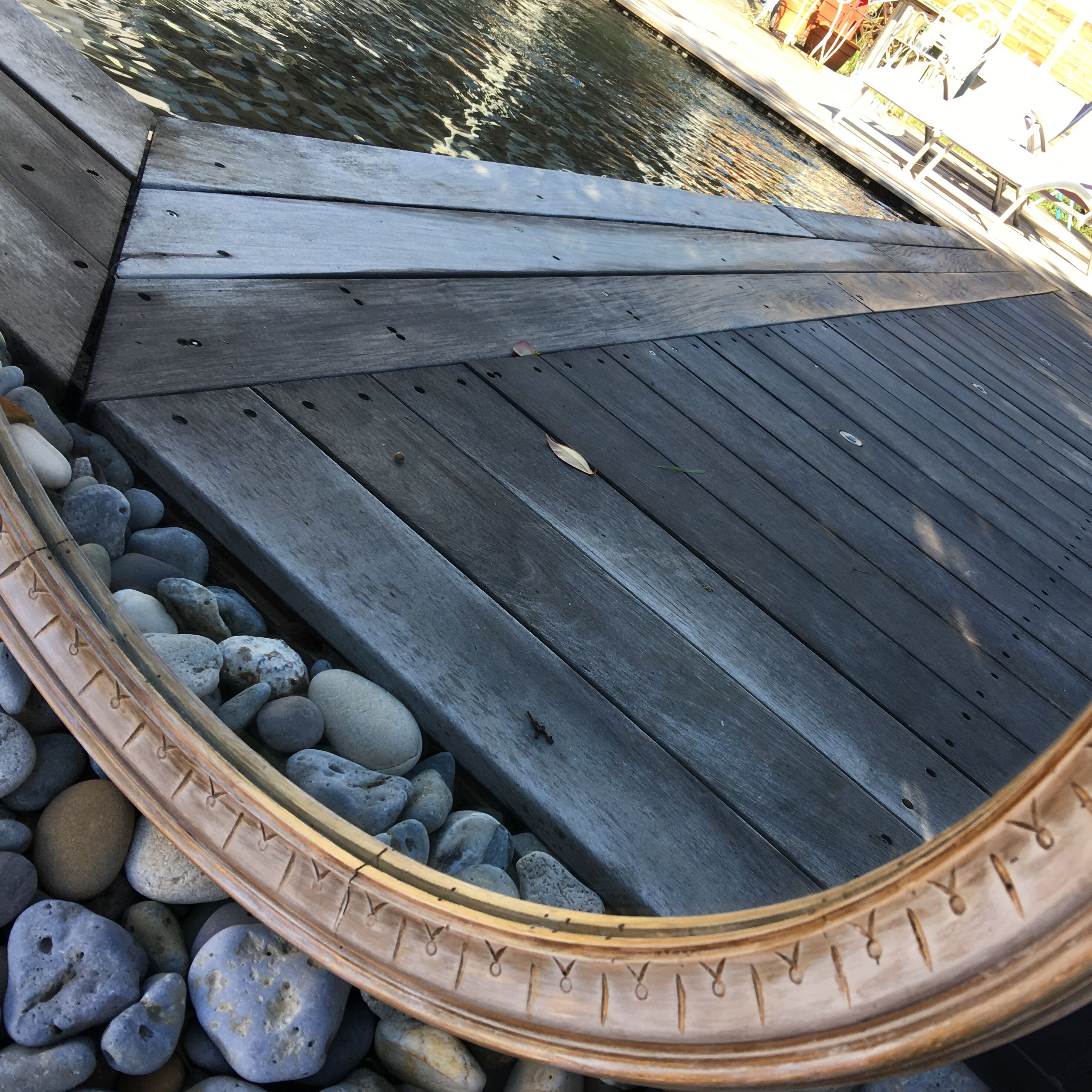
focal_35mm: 35
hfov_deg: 47.0
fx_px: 1249
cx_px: 633
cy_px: 545
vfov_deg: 47.2
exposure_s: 1/242
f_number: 2.2
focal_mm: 4.15
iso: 25
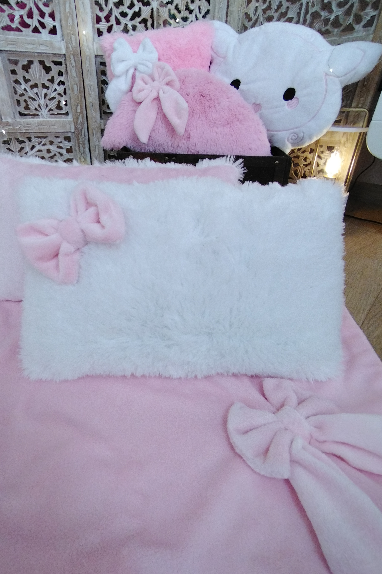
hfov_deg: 64.3
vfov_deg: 86.7
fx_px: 302
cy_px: 259
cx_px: 166
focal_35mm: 19
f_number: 2.2
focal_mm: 1.68
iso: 350
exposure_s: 1/50
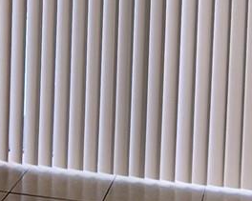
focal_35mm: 77
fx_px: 574
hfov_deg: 24.7
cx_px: 146
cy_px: -87
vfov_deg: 18.1
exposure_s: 1/60
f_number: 2.2
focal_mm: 2.2
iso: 80
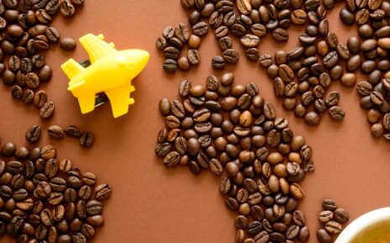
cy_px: 115
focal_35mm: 88
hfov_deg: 23.5
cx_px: 255
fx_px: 935
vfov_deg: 14.8
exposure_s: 1/3
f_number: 8
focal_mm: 26
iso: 100
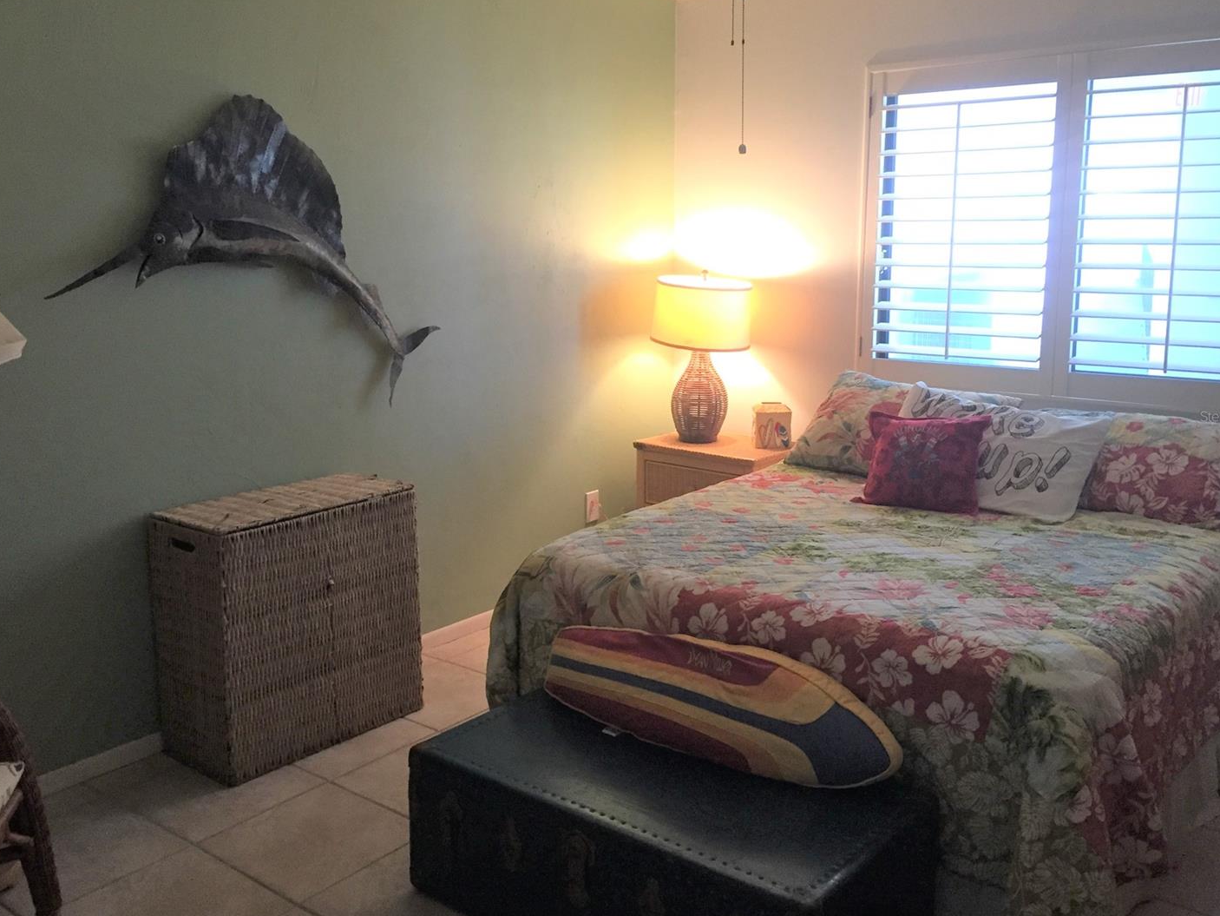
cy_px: 416
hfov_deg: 55.3
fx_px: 1163
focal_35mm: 33
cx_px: 570
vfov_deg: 42.9
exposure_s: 1/30
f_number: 2.2
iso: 125
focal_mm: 4.15
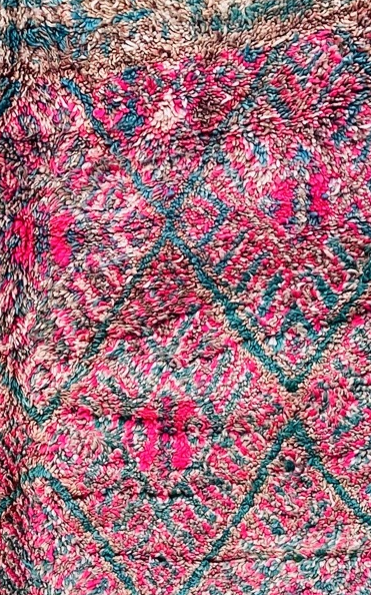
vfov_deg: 19.3
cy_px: 873
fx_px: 1538
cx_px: 9
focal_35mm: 95
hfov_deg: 13.6
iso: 32
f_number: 1.8
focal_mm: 4.25
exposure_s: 1/154
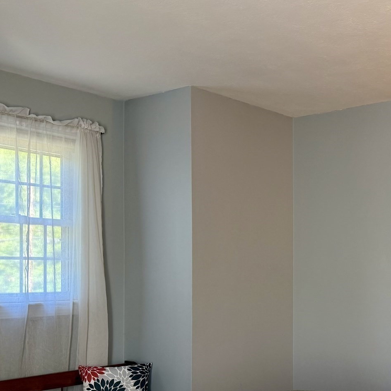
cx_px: 344
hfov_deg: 34.9
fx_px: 588
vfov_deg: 36.1
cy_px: 283
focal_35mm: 46
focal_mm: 6.76
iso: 125
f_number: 1.78
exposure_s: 1/60
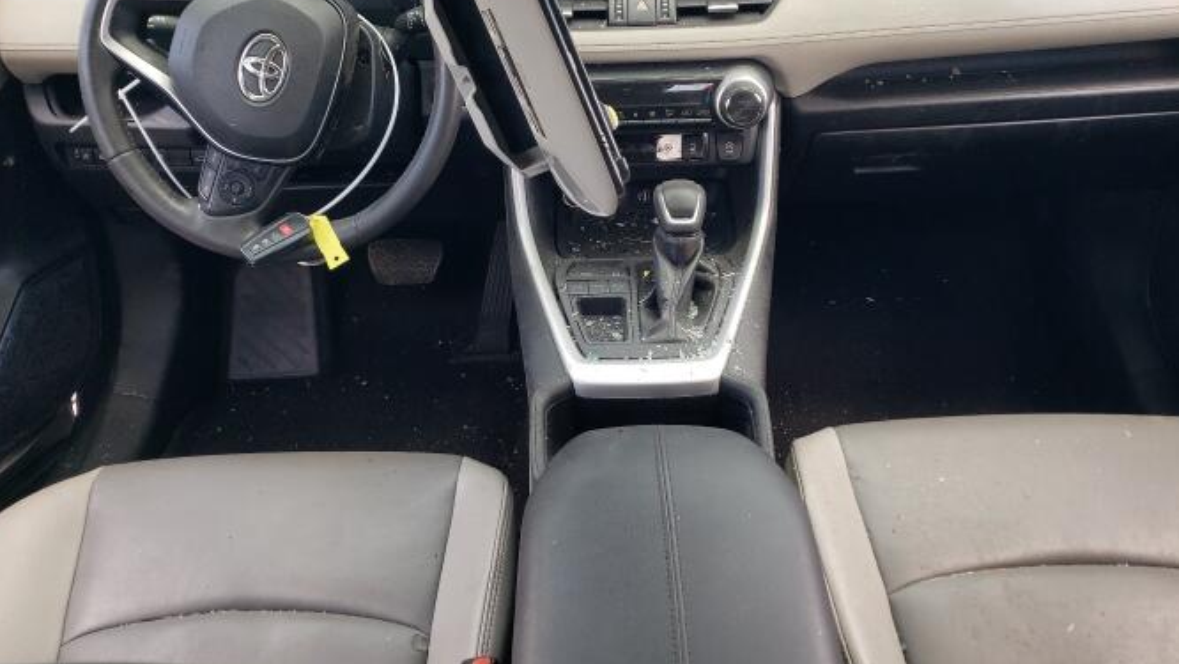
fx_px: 1063
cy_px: 276
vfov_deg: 34.6
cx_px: 609
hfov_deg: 58.0
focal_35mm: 34
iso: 50
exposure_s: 1/172
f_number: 1.5
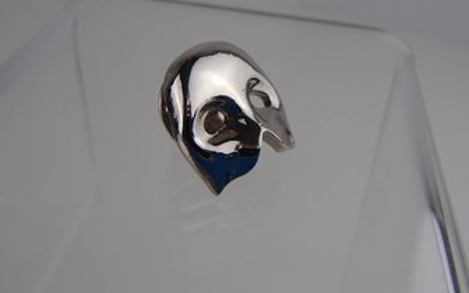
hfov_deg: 49.3
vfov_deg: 31.9
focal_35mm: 40
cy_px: 126
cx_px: 238
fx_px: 511
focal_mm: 6.64
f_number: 4.7
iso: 125
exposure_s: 1/160
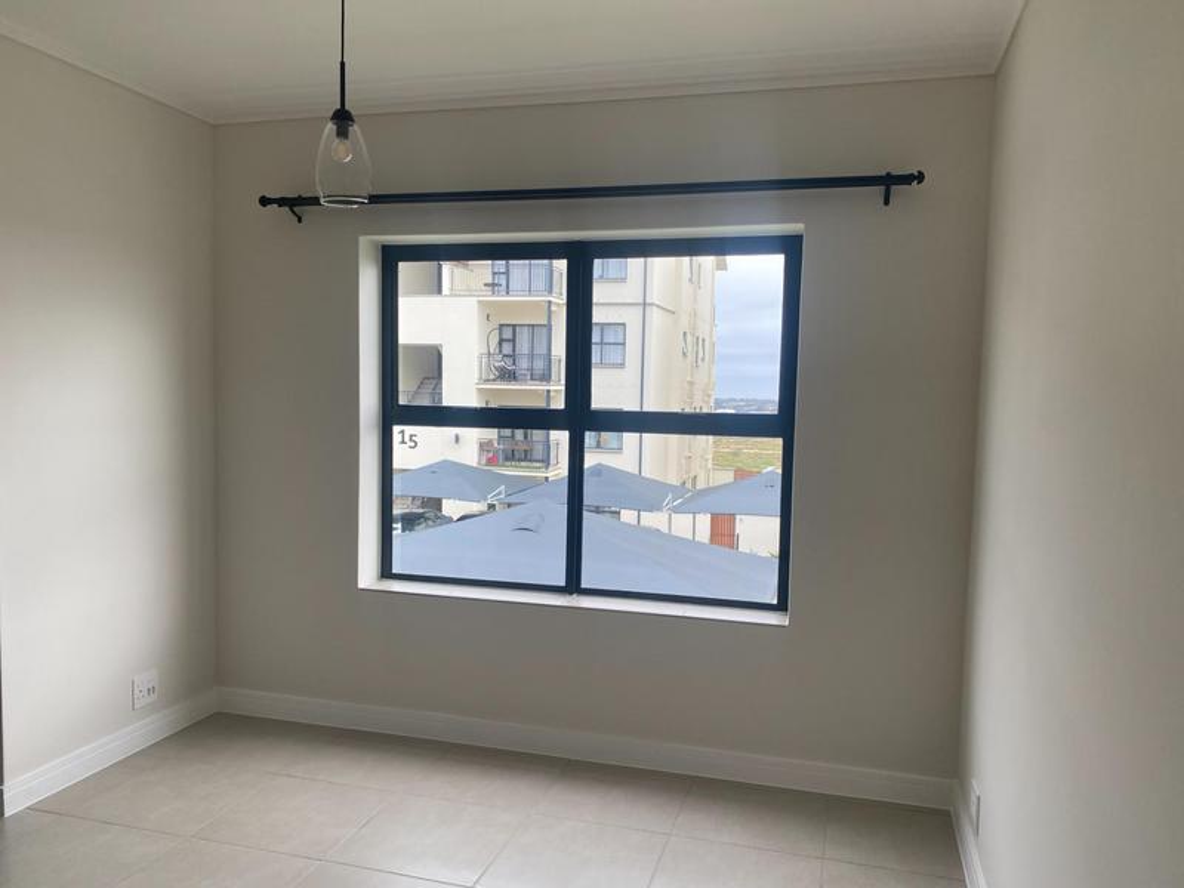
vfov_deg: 53.1
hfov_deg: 67.3
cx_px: 592
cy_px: 444
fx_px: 889
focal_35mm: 26
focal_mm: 4.25
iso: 32
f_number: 1.8
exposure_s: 1/454
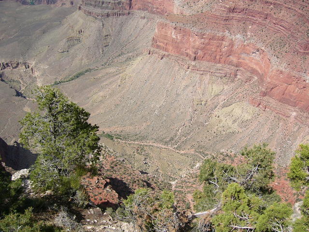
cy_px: 116
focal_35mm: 35
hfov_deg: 52.6
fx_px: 312
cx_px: 154
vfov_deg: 40.7
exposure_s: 1/160
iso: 50
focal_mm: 5.8
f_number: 8
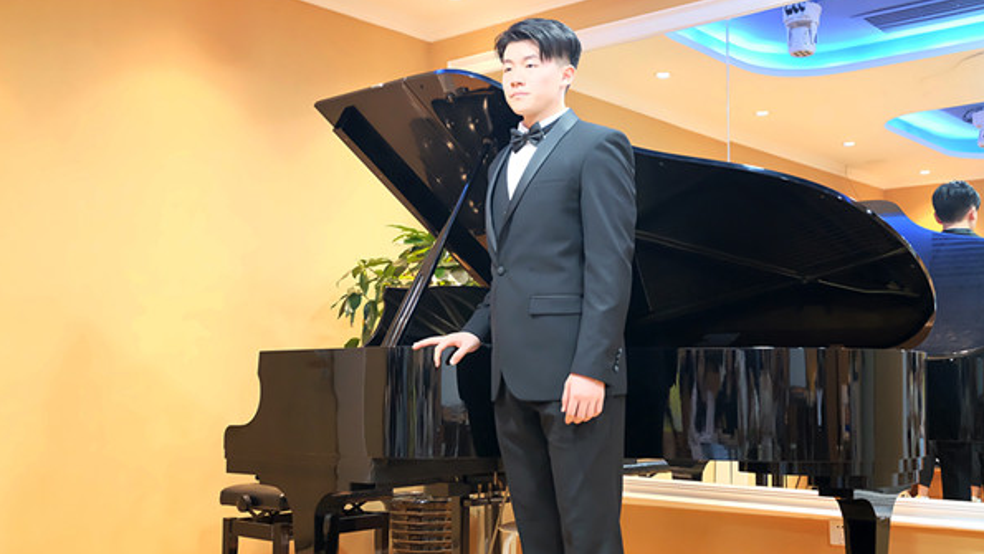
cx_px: 493
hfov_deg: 52.8
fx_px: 992
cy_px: 239
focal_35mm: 38
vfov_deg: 31.2
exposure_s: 1/20
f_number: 4
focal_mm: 24
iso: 3200
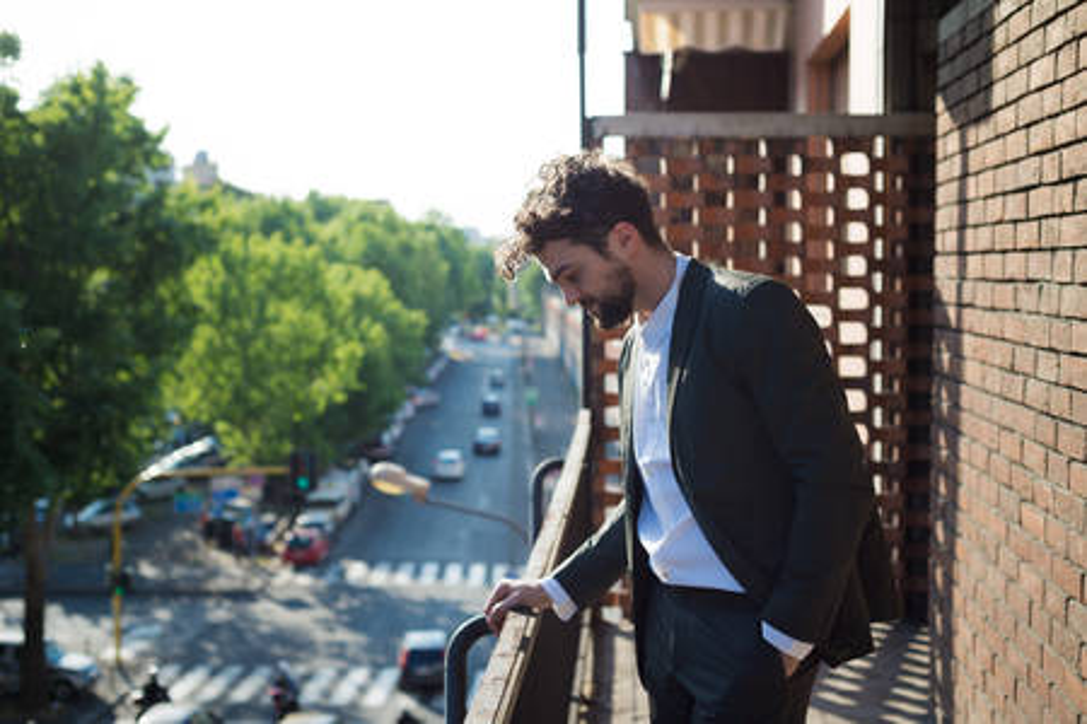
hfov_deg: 39.6
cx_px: 544
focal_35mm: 50
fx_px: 1510
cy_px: 362
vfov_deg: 27.0
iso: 160
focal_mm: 50
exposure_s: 1/1000
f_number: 2.8
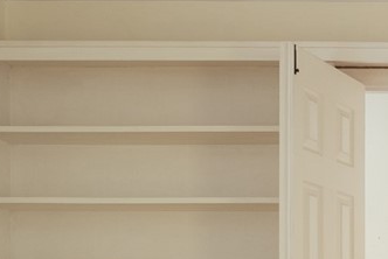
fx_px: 1057
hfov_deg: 19.2
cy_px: 390
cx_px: 508
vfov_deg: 13.2
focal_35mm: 98
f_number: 9
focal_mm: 16
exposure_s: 4
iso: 250
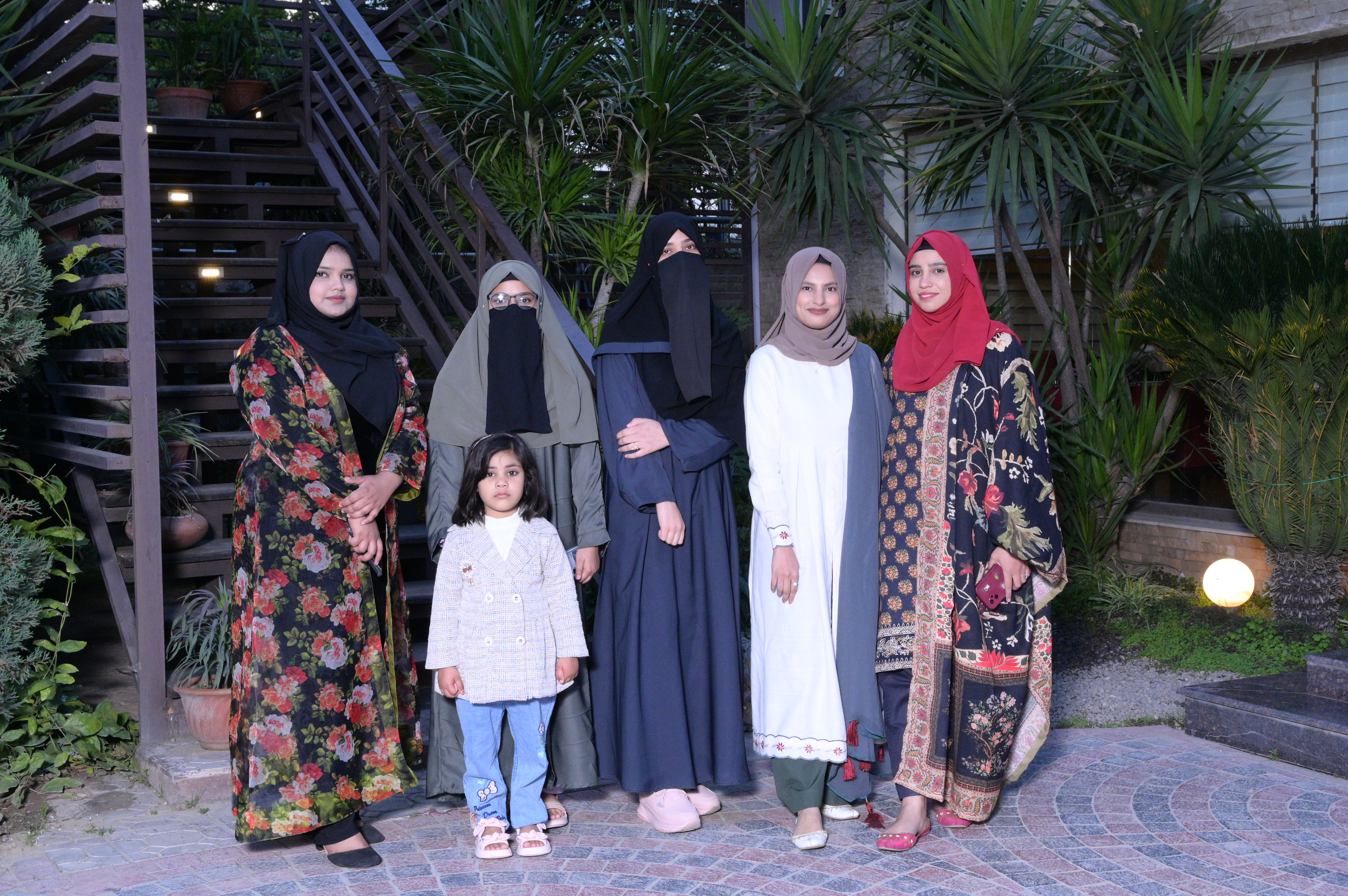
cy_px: 448
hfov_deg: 44.5
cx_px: 674
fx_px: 1646
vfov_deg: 30.5
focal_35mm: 44
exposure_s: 1/200
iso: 5000
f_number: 11
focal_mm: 44
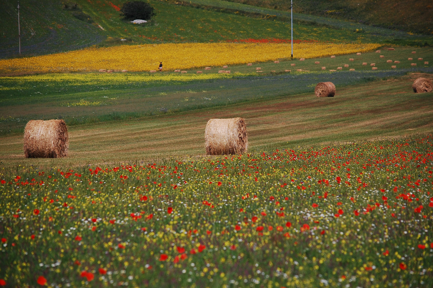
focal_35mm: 225
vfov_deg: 6.1
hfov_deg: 9.2
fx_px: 2703
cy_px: 144
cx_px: 216
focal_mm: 150
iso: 200
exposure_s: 1/1000
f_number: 5
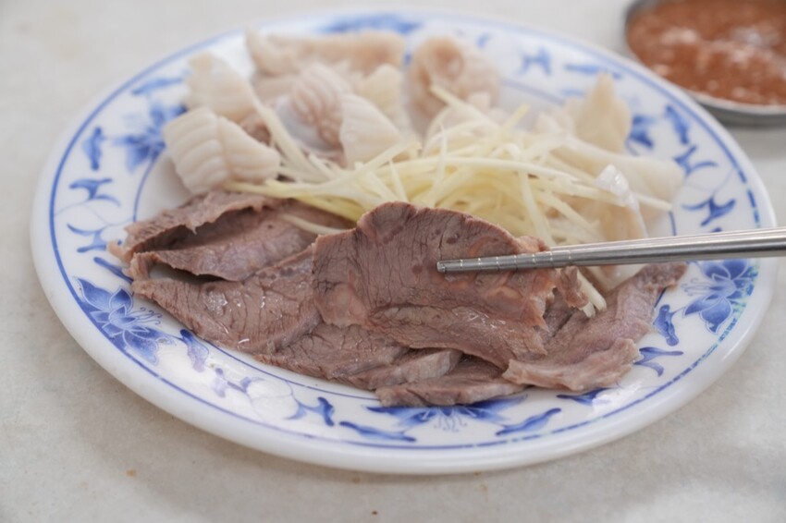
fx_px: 1528
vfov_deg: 19.4
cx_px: 393
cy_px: 262
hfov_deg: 28.9
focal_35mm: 70
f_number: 5.6
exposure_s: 1/125
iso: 2000
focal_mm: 70
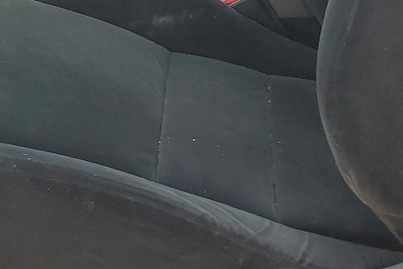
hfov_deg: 20.7
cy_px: -111
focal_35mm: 95
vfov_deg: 13.7
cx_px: -11
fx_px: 1064
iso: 50
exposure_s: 1/345
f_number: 1.5
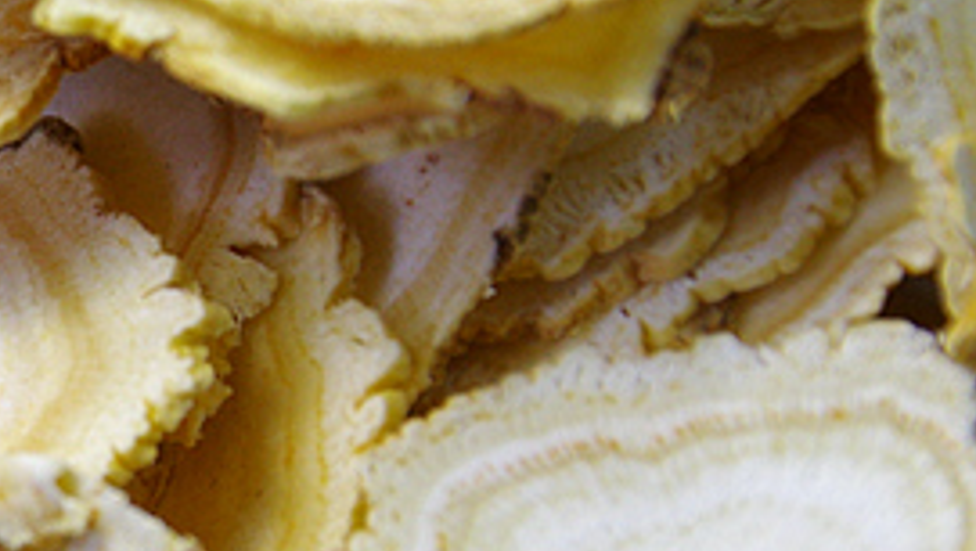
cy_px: 279
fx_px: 10439
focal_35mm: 403
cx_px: -256
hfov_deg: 5.3
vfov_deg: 3.0
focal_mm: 68
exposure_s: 1/40
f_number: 7.1
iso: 200
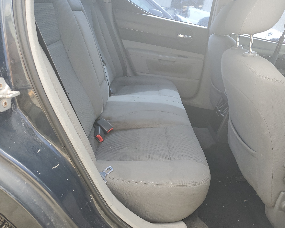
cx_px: 155
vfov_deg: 51.5
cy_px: 111
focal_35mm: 28
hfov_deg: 62.1
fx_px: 236
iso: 50
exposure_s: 1/182
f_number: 1.5
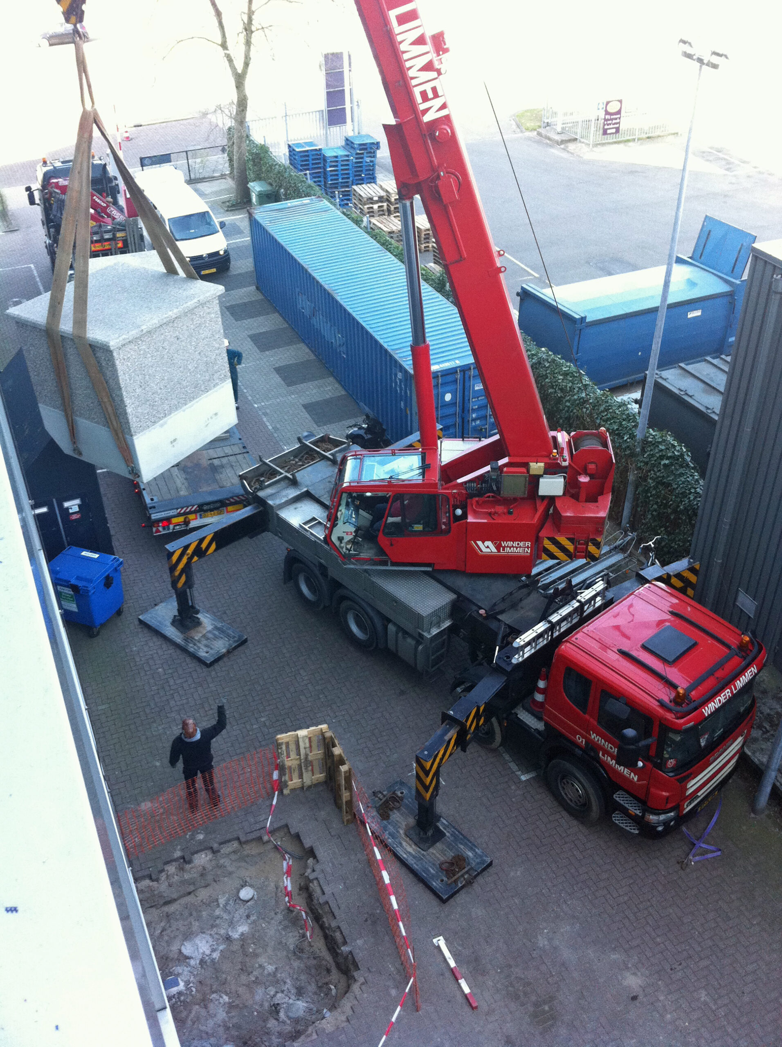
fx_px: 1057
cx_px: 391
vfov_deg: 52.7
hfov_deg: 40.6
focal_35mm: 35
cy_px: 524
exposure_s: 1/120
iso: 125
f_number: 2.8
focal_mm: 3.85
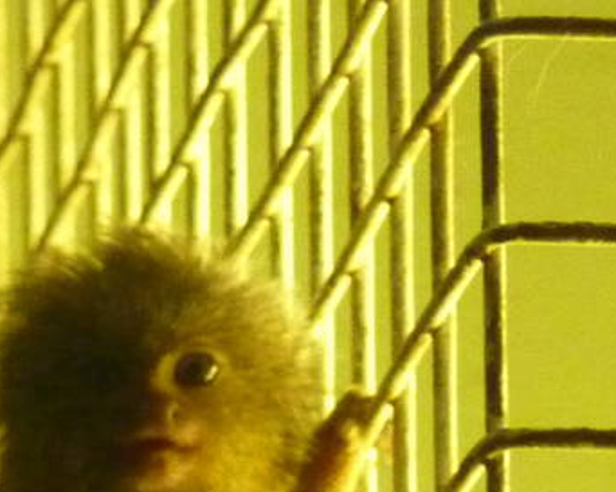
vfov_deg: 1.2
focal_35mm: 1271
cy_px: 822
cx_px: 49
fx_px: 23152
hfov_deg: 1.5
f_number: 4.8
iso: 800
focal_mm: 45.7
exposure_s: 1/50
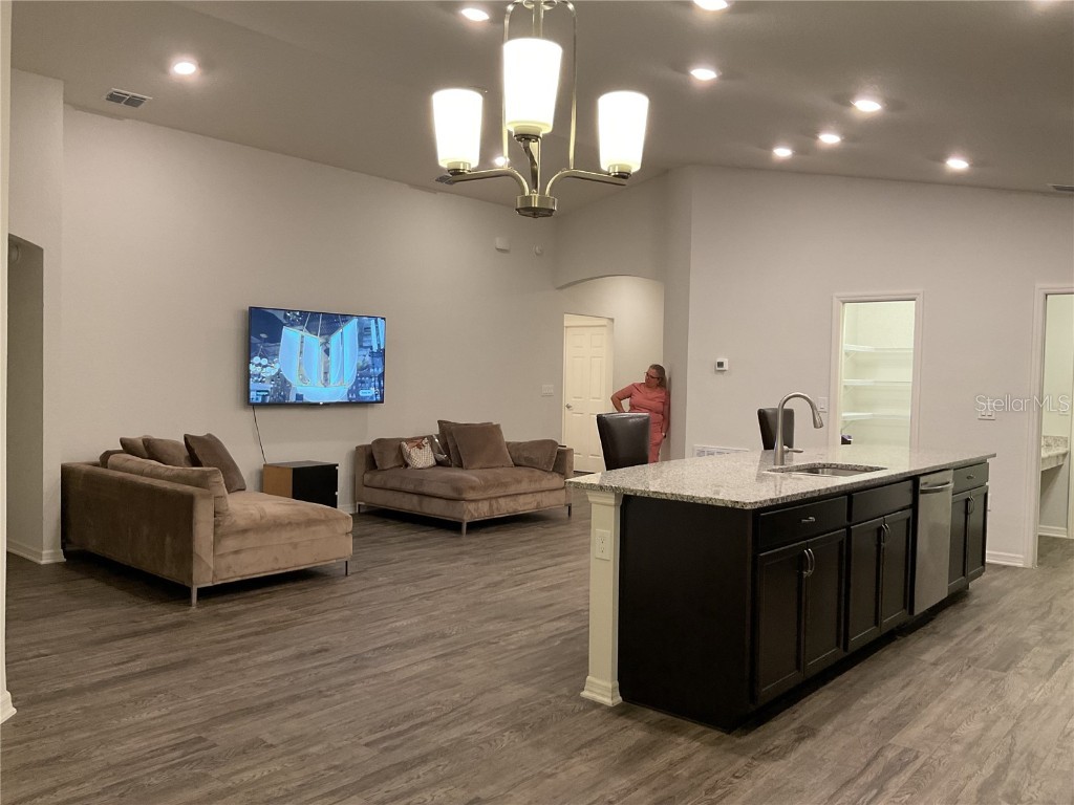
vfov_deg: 48.2
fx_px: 900
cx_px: 537
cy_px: 402
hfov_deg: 61.7
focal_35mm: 29
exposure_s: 1/60
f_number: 1.8
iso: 125
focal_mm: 3
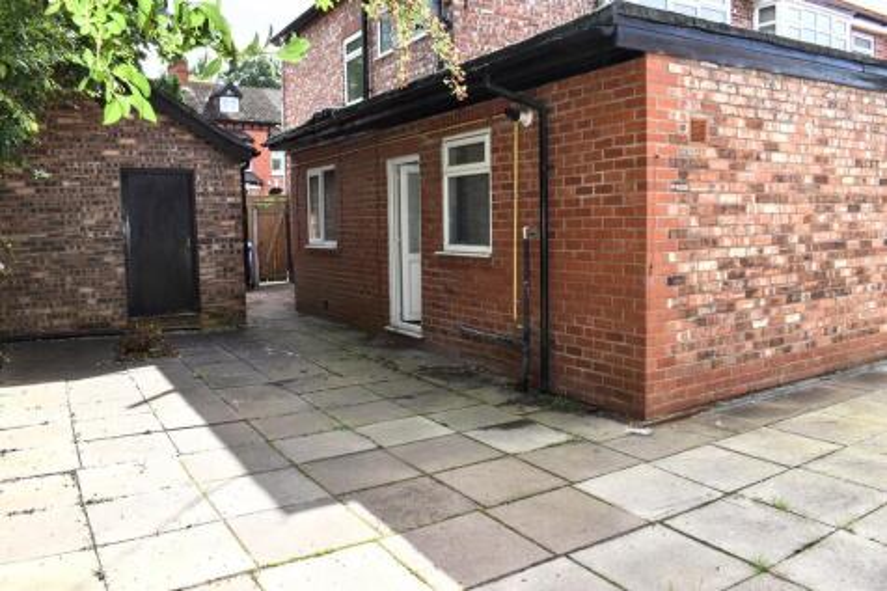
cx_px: 444
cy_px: 296
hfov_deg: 67.4
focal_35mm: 27
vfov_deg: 47.9
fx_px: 665
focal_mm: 18
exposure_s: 1/200
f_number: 7.1
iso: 100
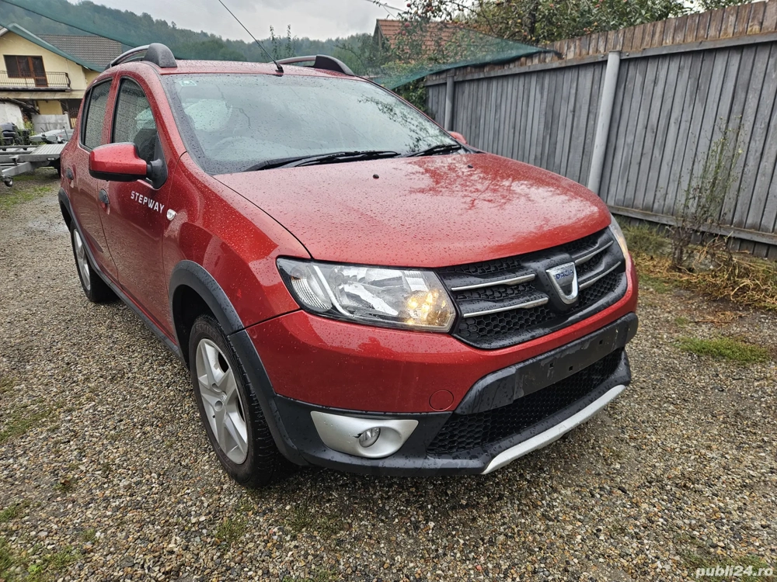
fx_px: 516
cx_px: 388
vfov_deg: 58.9
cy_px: 291
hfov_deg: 73.9
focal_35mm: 23
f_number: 1.8
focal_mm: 5.4
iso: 32
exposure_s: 1/180
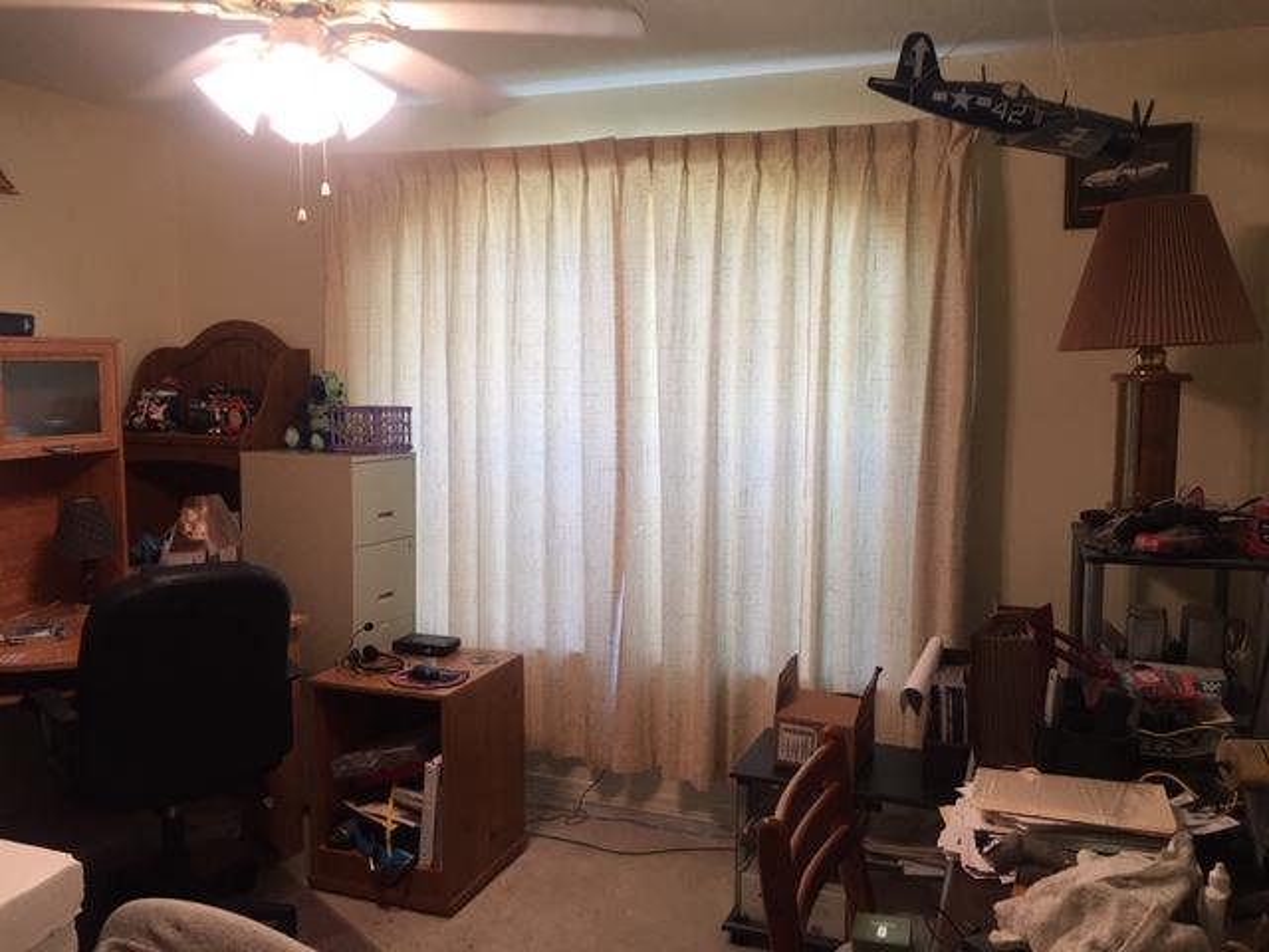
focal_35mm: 29
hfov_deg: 61.7
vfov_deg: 48.2
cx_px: 634
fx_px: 1063
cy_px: 476
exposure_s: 1/30
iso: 40
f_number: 2.2
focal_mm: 4.15
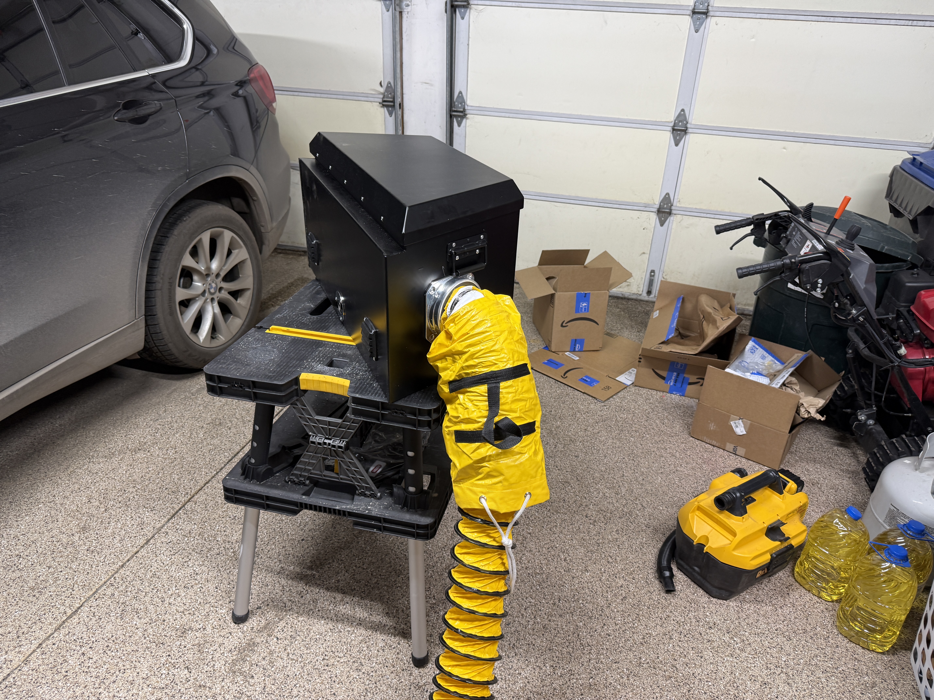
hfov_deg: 71.6
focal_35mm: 24
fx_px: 648
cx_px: 467
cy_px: 350
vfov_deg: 56.8
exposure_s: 1/60
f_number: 1.78
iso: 125
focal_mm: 6.76
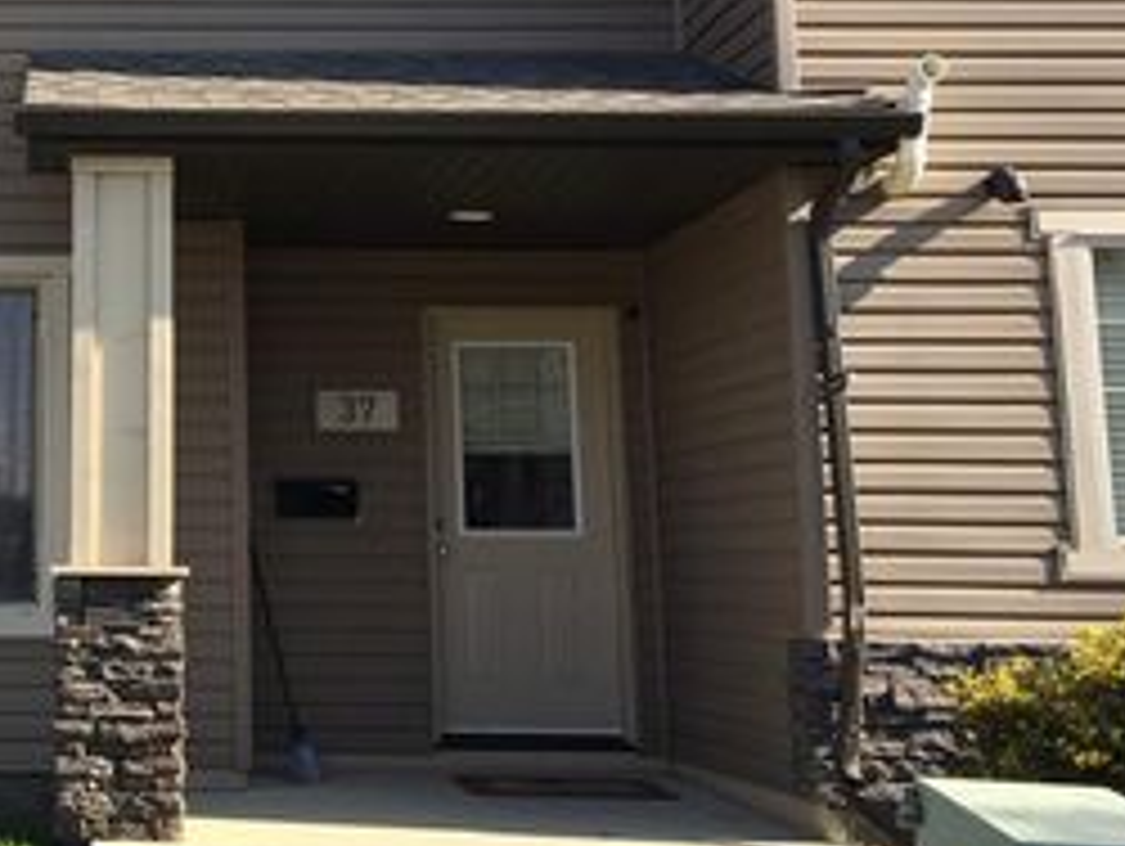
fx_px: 1887
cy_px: 245
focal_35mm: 58
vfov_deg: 25.1
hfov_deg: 31.4
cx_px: 76
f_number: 2.2
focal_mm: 4.15
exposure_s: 1/732
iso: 32
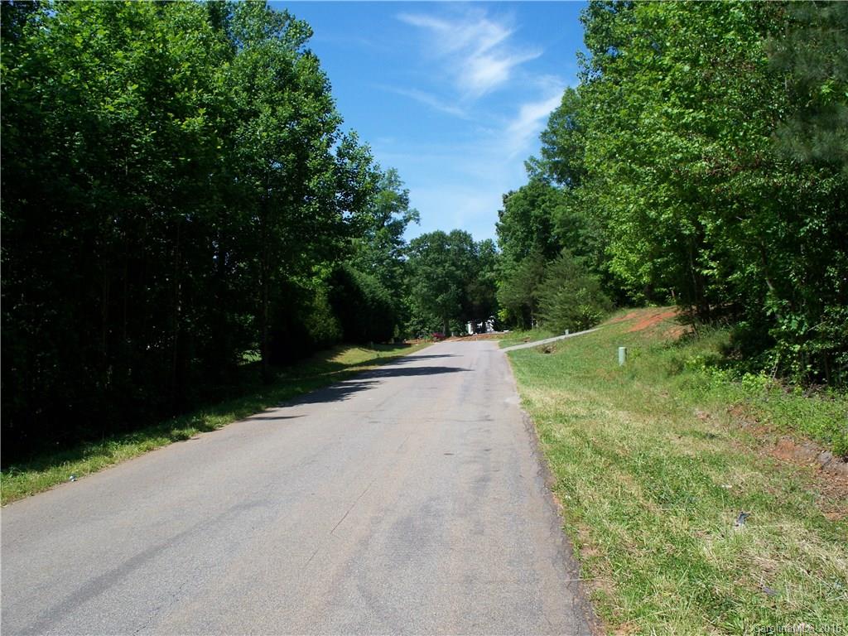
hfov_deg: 51.4
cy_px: 318
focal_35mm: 36
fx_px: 882
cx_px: 424
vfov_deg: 39.7
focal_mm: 7.54
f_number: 5
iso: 64
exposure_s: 1/320
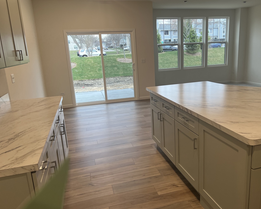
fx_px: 224
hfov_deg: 60.2
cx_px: 149
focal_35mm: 29
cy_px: 105
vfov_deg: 50.0
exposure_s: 1/120
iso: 125
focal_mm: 5.7
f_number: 1.5
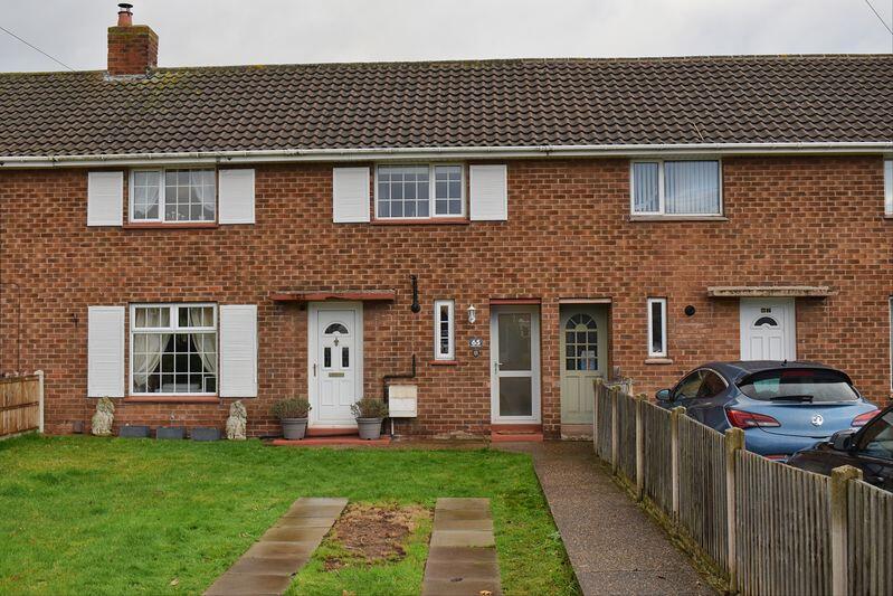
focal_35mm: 38
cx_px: 446
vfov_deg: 35.5
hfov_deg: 51.3
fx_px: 930
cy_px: 298
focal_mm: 25
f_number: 5.6
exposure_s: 1/250
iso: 220
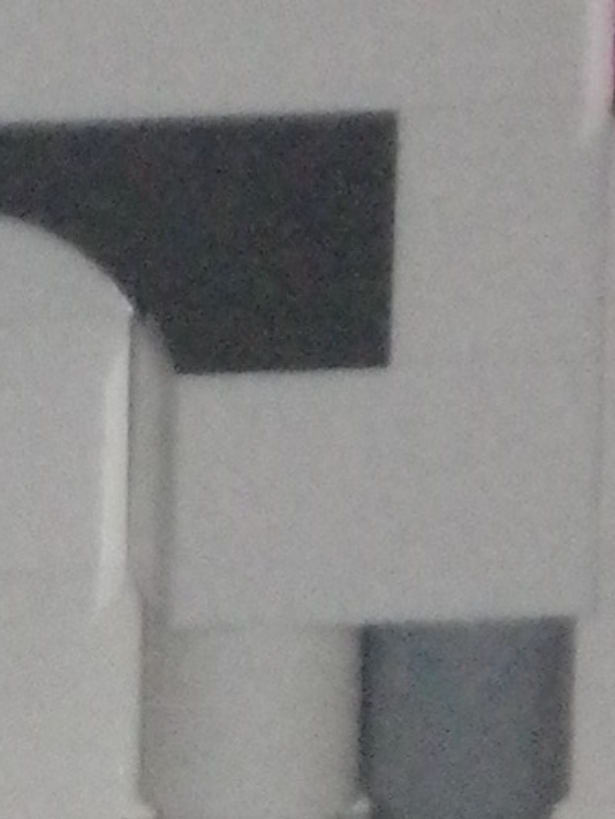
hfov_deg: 2.1
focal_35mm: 703
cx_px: -474
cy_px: 1165
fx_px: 16639
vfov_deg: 2.8
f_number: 4.4
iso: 640
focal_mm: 16.02
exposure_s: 1/80
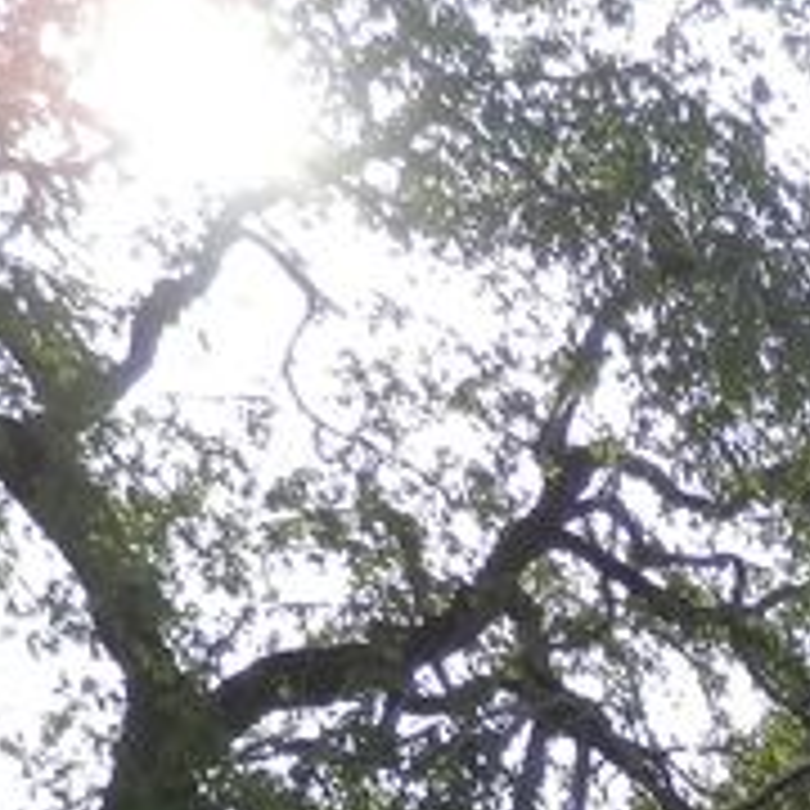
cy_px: 1310
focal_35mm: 98
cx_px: 1701
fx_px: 2594
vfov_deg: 15.9
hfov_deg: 14.3
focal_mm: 4.5
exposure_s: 1/640
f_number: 3
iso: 80
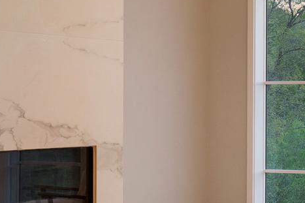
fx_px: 965
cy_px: 92
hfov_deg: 16.6
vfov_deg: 12.0
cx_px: 430
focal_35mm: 114
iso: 250
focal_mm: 26
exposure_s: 1/13
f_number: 8
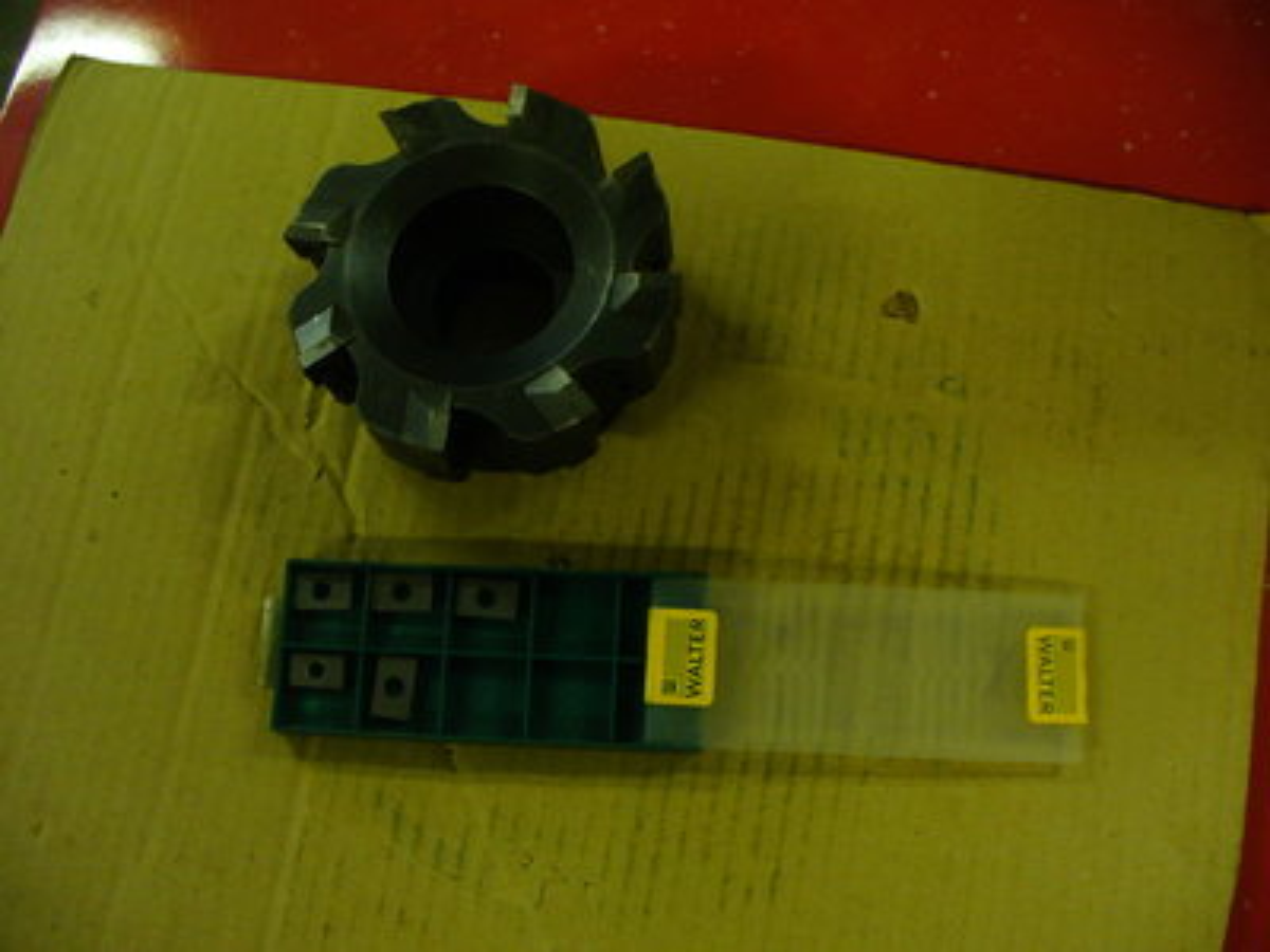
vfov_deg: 38.7
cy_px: 476
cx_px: 635
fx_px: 1357
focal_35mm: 37
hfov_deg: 50.1
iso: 200
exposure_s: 1/13
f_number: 2.8
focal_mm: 6.1
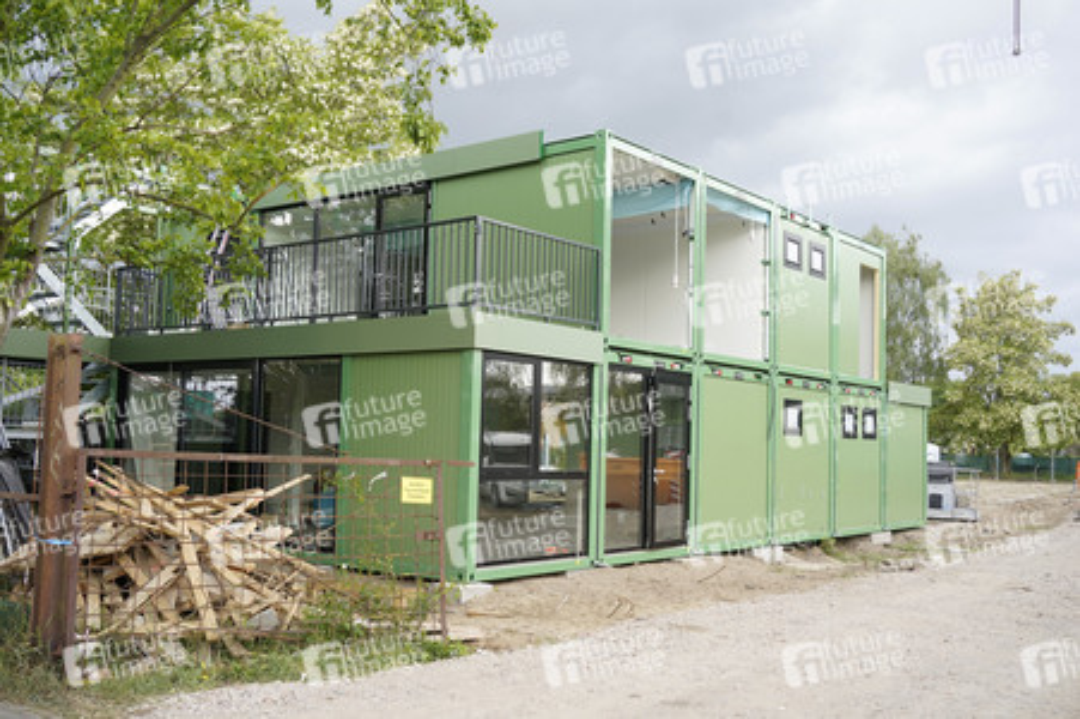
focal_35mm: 35
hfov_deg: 54.5
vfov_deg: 37.8
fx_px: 1049
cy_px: 360
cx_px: 540
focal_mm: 35
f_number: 6.3
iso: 320
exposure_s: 1/160
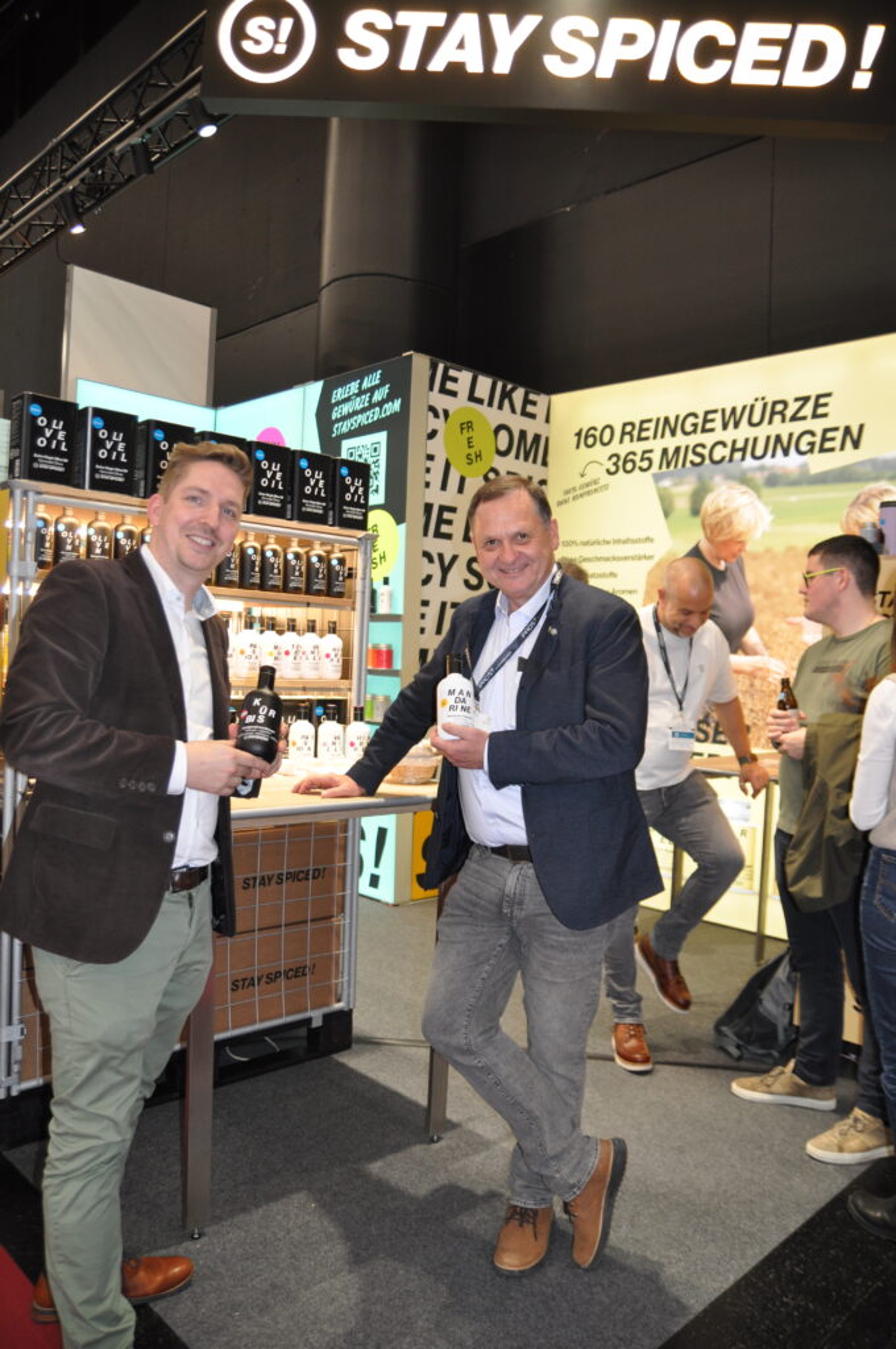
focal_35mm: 26
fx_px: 955
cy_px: 674
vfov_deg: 70.5
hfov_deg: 50.3
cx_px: 448
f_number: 2.8
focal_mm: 17
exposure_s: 1/125
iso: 450
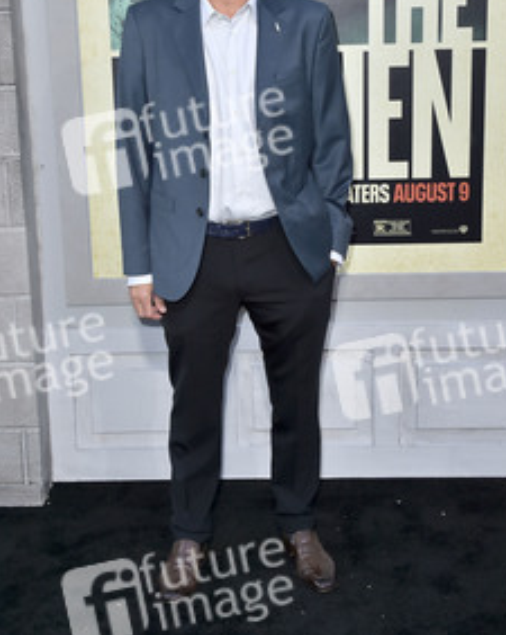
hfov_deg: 27.1
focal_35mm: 56
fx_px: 1050
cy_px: 254
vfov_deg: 33.5
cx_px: 244
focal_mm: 42
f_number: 7.1
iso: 320
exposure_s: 1/250
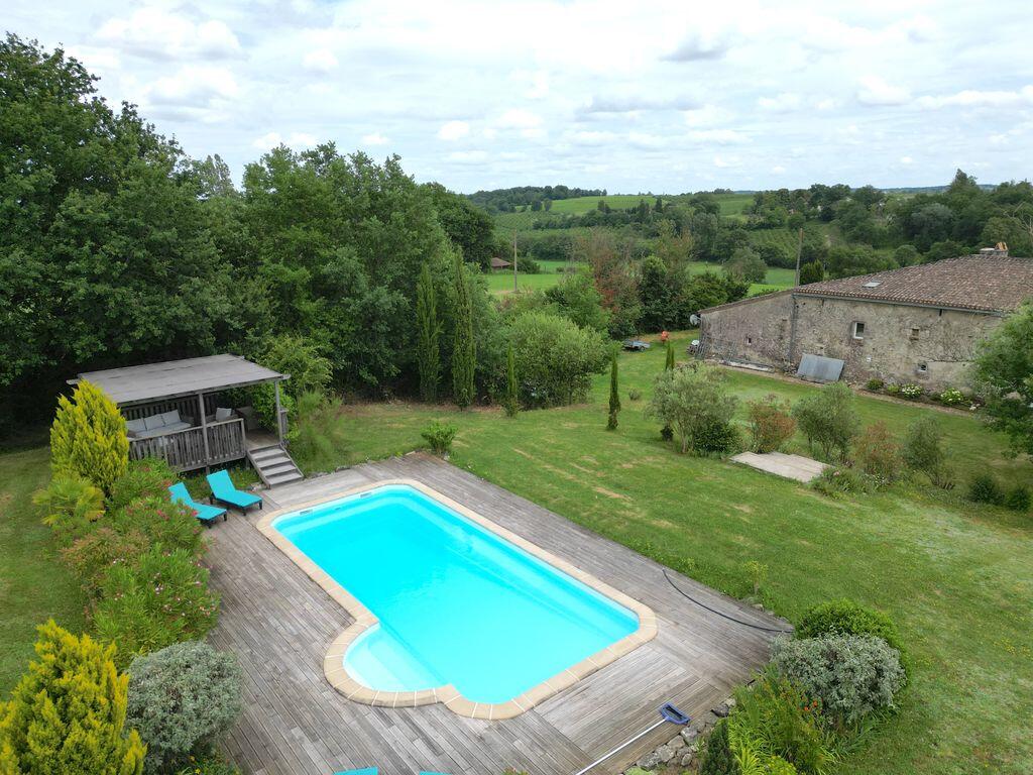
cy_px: 388
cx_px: 516
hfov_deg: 71.6
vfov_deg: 56.8
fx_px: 716
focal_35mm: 24
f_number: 1.7
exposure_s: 1/4000
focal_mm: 6.72
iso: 110
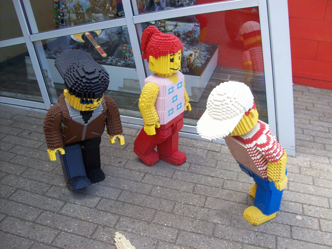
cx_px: 166
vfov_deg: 39.6
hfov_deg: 51.4
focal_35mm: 36
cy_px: 124
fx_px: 345
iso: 80
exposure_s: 1/269
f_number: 2.7
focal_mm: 6
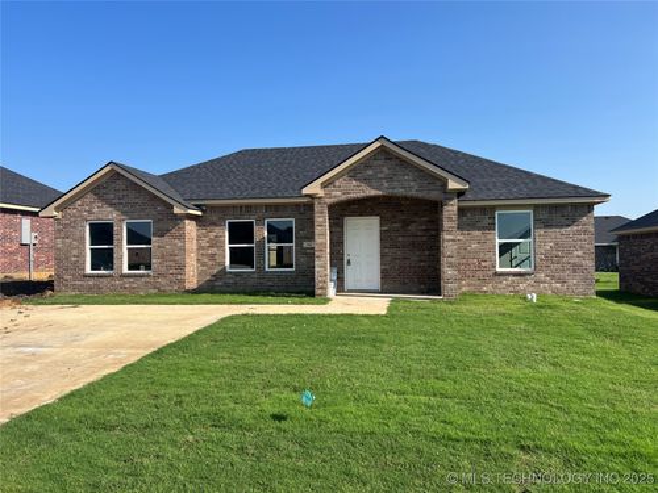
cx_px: 329
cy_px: 246
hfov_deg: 67.3
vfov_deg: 53.1
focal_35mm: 26
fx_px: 494
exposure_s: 1/3356
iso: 50
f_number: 1.5
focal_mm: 5.7
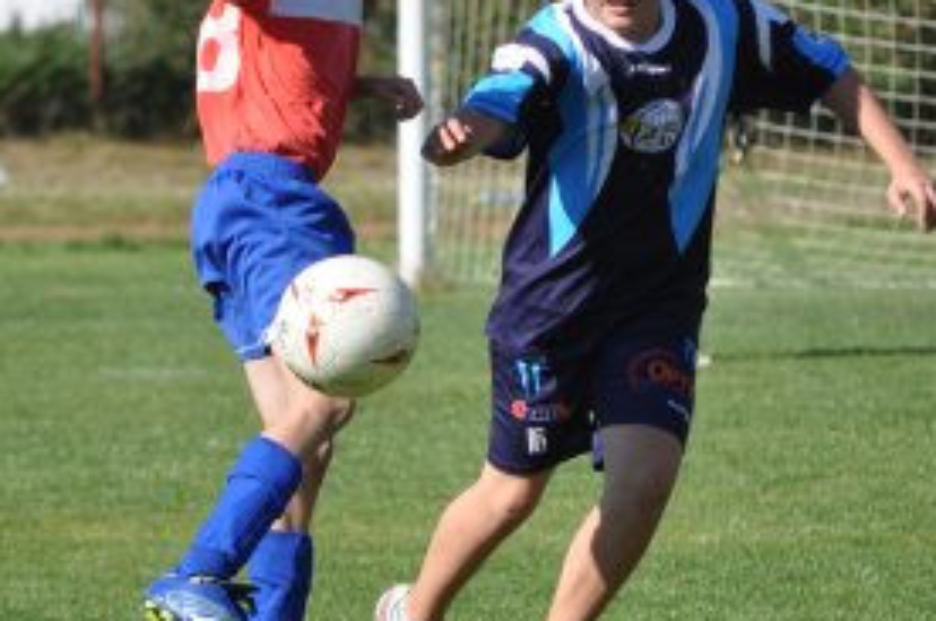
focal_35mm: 598
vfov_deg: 2.3
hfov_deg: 3.5
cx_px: 488
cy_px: 338
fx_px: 15521
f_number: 6.3
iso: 400
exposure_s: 1/1600
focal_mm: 200
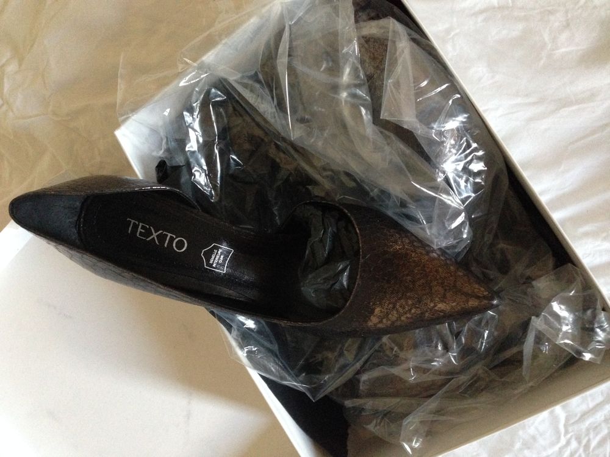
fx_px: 582
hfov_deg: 55.4
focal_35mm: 33
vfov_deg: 42.9
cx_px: 305
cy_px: 228
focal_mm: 4.12
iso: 500
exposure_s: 1/15
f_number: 2.4
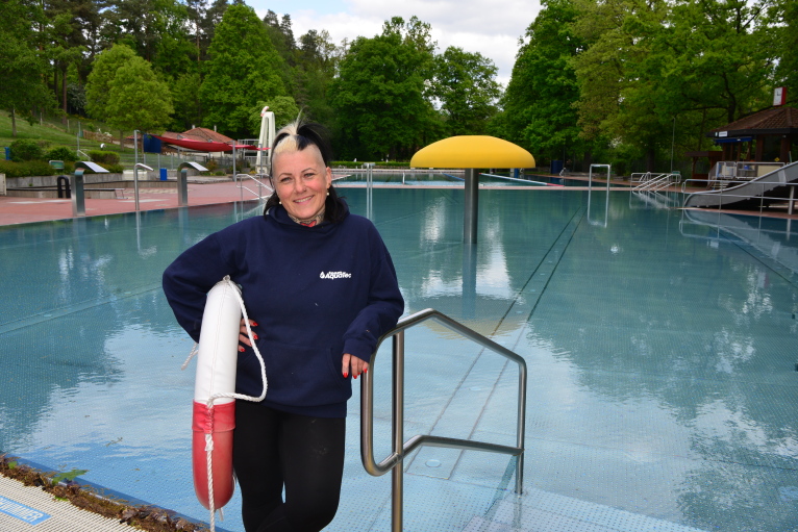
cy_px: 266
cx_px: 399
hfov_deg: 58.7
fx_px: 709
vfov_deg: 41.1
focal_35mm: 32
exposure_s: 1/250
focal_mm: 32
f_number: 11
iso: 400
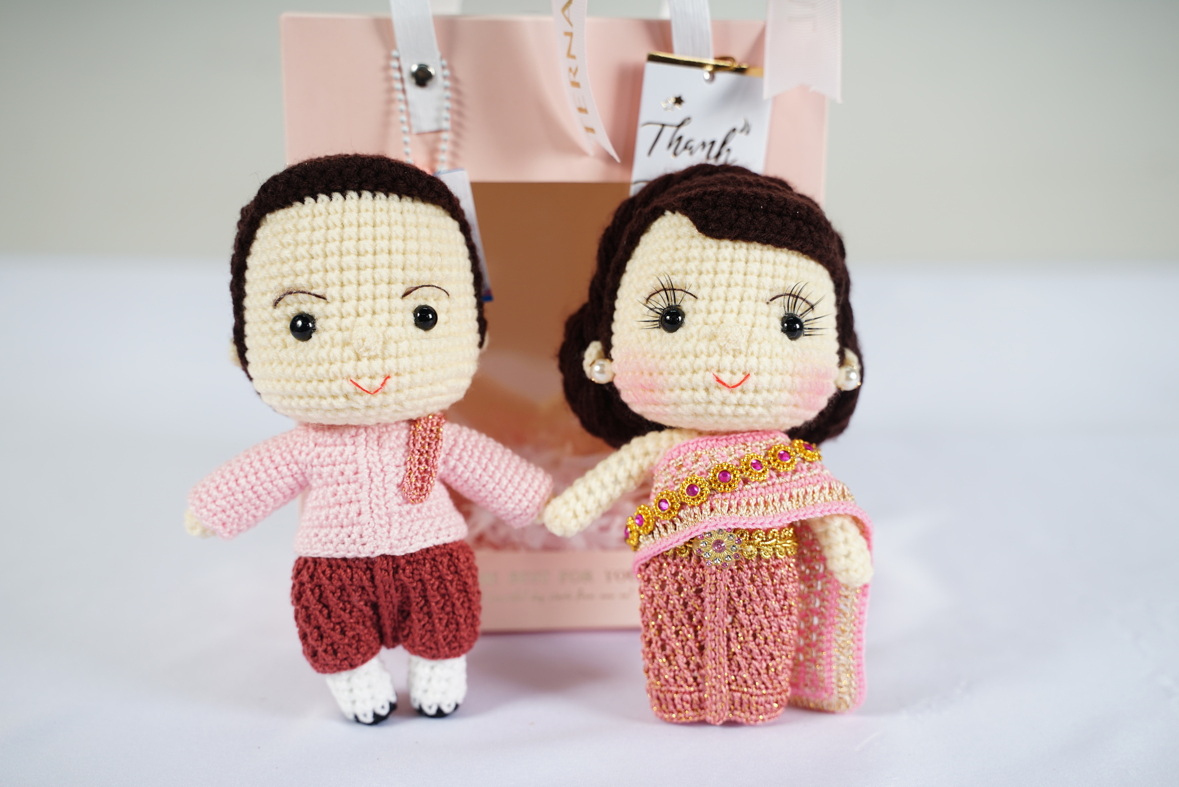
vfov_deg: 31.2
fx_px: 1408
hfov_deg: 45.4
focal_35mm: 43
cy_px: 394
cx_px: 590
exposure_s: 1/160
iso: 100
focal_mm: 43
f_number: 3.5
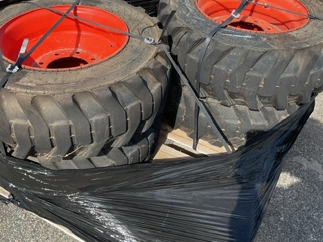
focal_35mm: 39
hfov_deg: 47.8
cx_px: 142
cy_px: 94
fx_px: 364
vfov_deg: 36.7
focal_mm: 3
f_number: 1.8
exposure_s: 1/1035
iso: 16
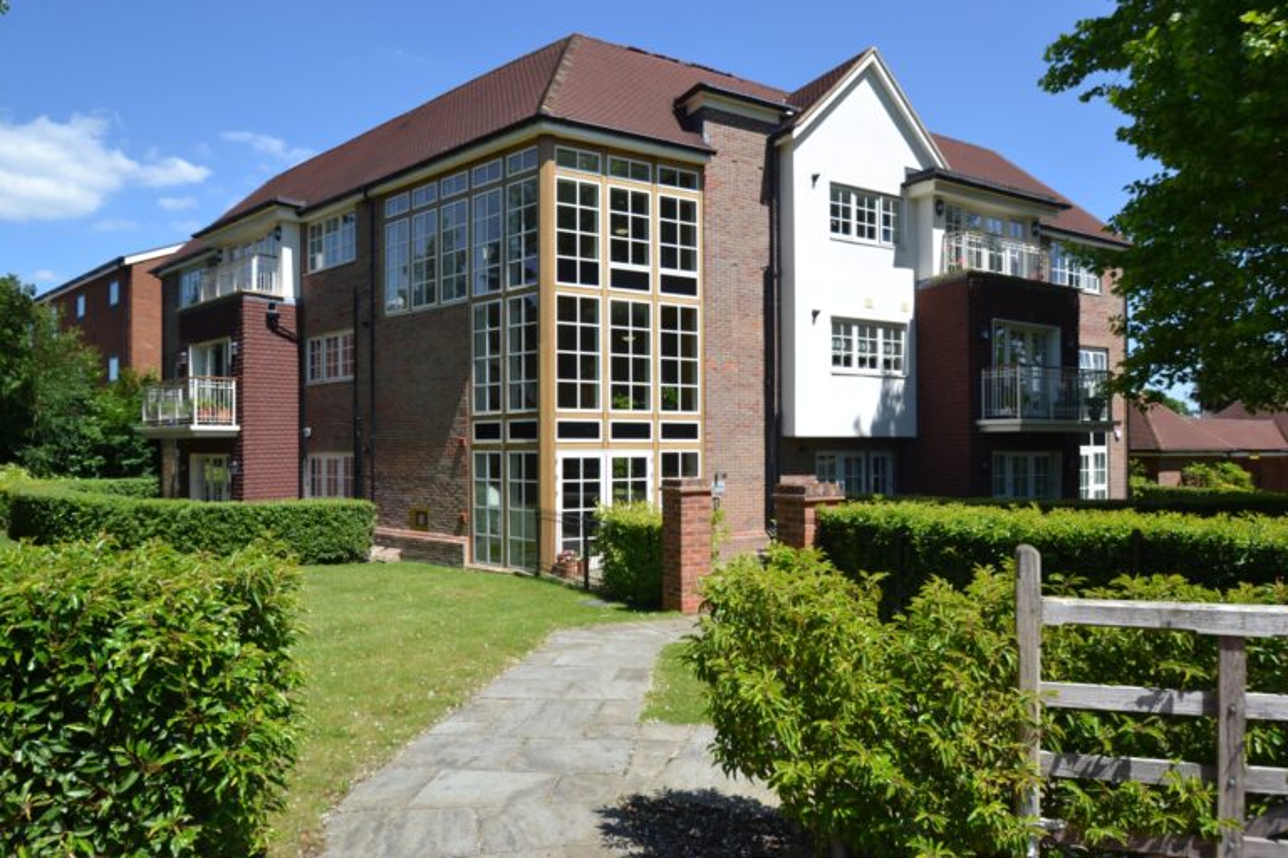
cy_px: 429
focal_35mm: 21
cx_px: 644
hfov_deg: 81.2
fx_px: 751
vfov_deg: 59.5
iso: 100
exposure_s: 1/250
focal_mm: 14
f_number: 7.1
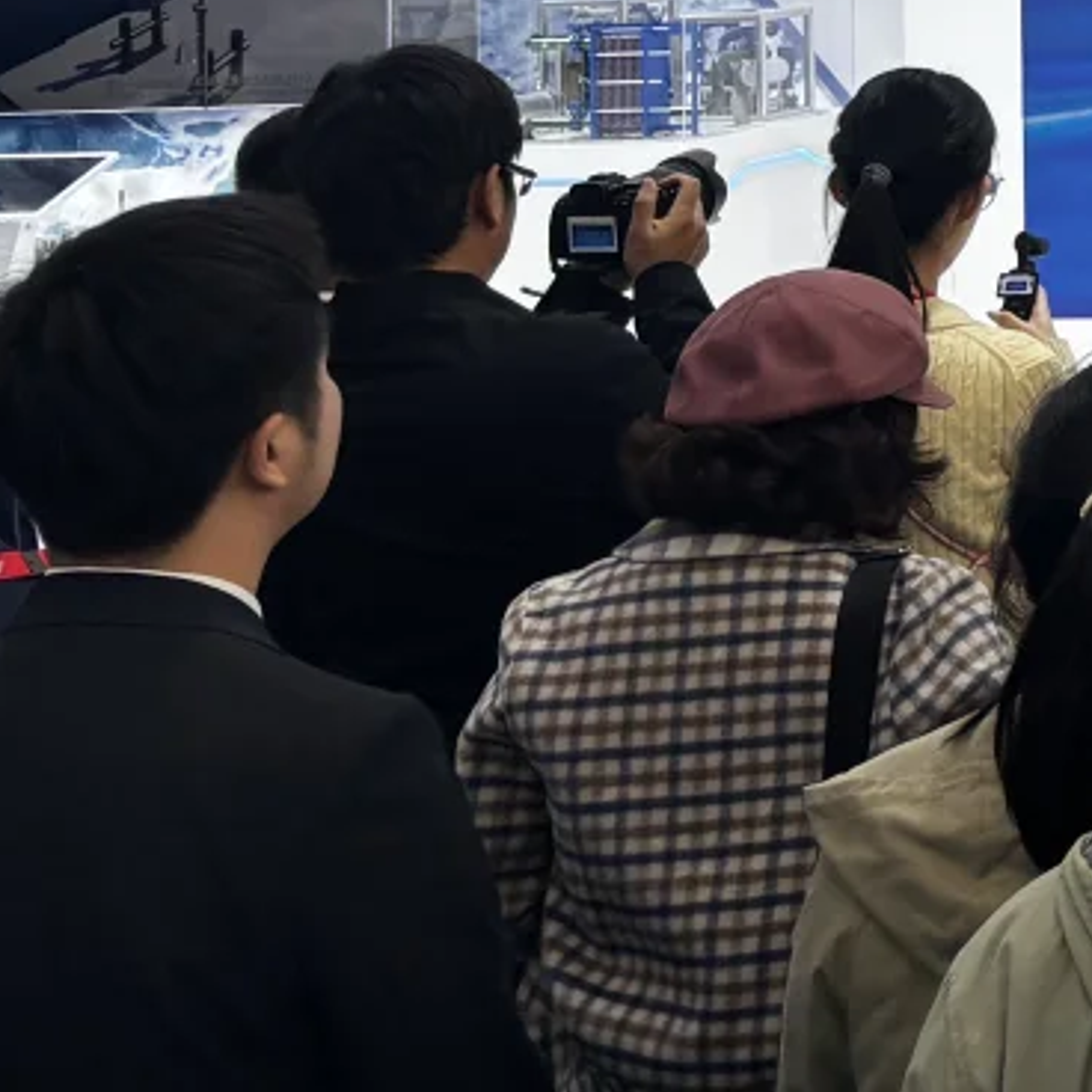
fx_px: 3212
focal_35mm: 90
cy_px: -392
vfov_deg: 17.8
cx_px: 2036
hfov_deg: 16.0
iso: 50
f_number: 1.6
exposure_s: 1/302
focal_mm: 5.96
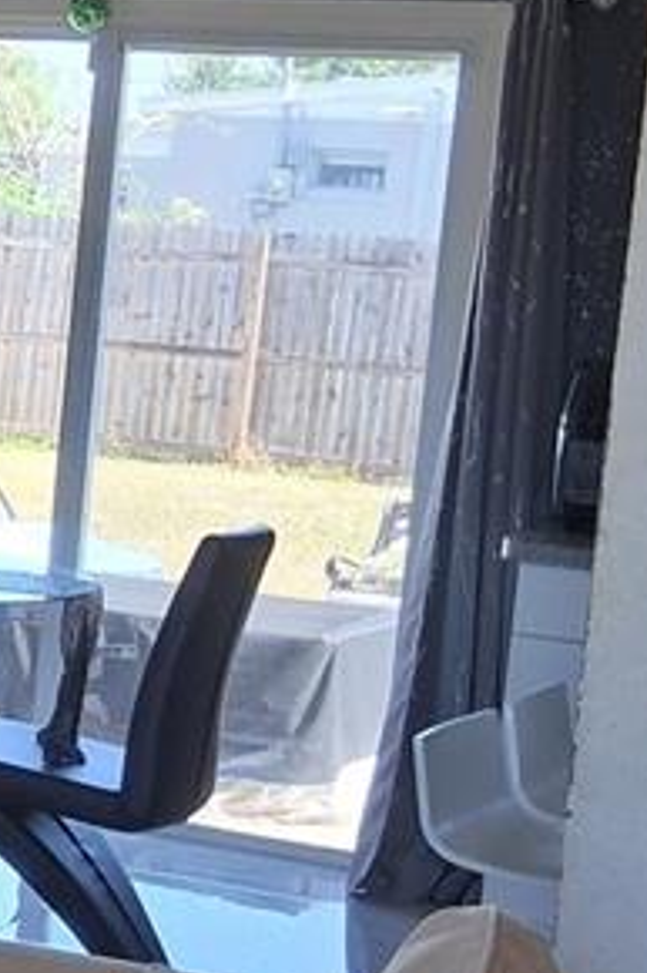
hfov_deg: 11.3
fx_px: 3023
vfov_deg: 18.3
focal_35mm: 112
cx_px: -530
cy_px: 567
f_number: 1.8
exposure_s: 1/120
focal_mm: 3.98
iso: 100
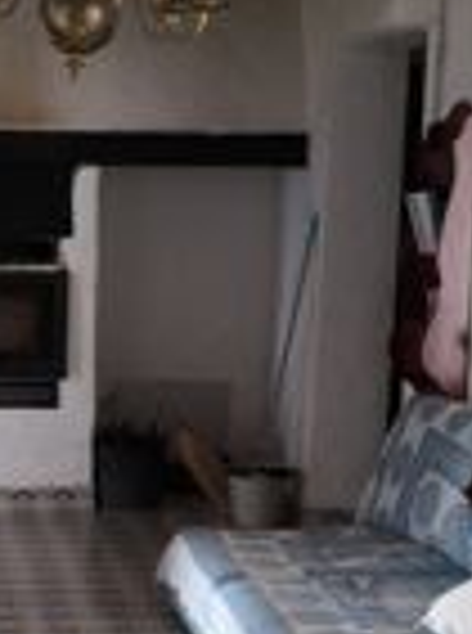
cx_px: 47
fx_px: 1589
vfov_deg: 22.0
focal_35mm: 87
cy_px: 580
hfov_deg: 16.7
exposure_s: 1/50
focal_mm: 6.14
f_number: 1.65
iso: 800
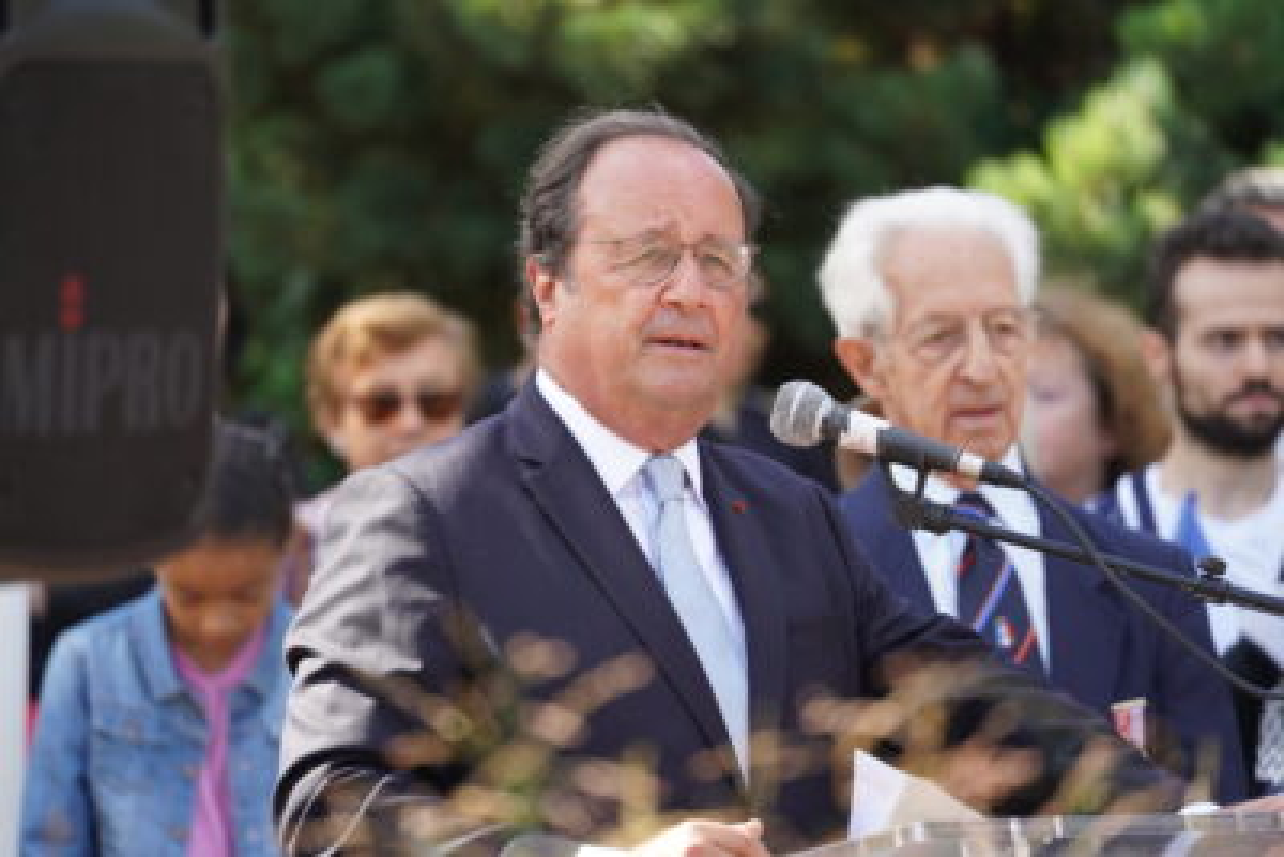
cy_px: 428
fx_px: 10382
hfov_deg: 7.1
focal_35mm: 291
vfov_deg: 4.7
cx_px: 642
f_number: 5.6
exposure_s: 1/1250
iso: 2000
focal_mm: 291
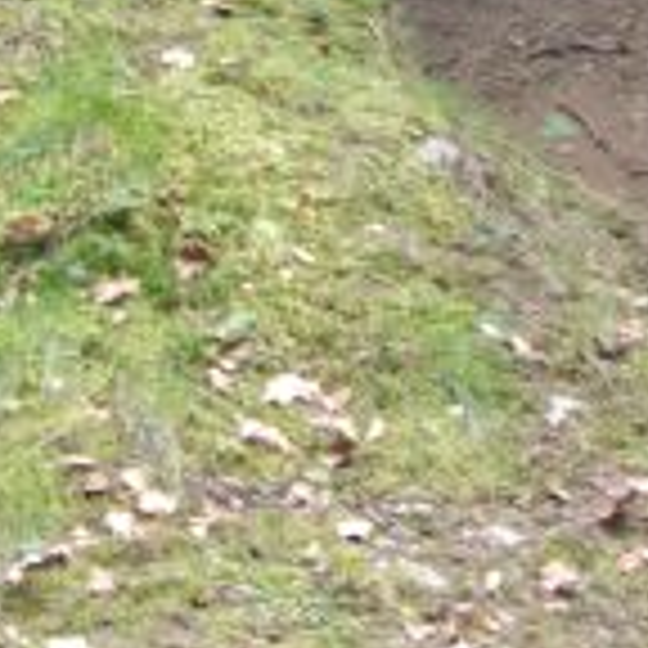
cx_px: 670
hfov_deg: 11.6
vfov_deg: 11.4
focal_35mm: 149
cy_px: -169
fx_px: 3156
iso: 400
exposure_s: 1/45
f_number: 4.5
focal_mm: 28
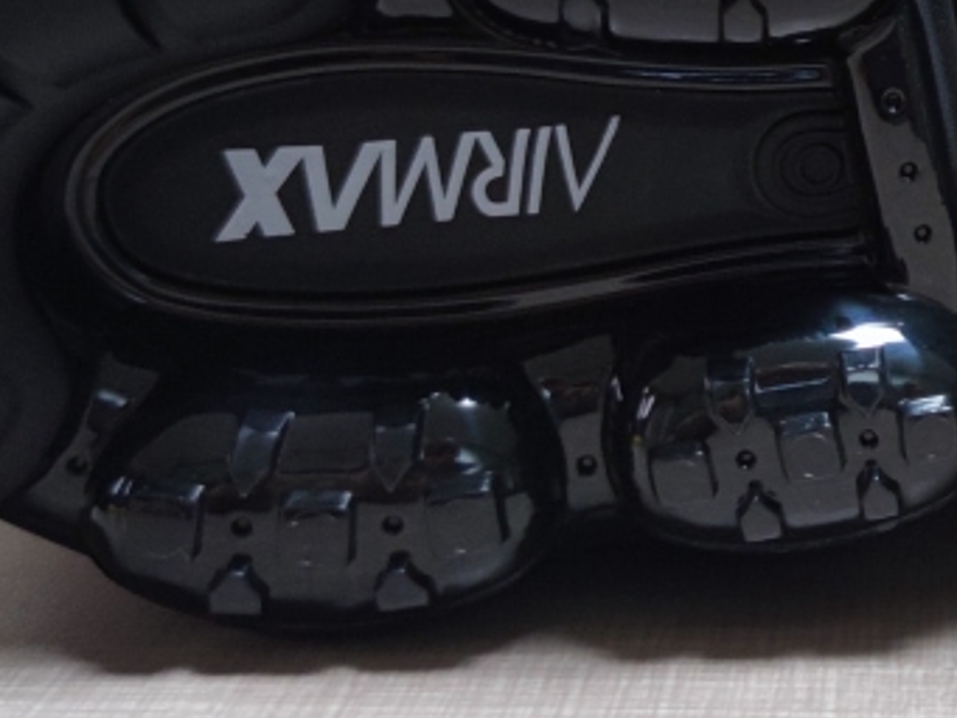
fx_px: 2489
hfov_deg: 20.2
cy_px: 244
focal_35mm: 90
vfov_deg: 16.4
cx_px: 1198
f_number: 1.69
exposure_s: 1/54
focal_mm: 6.72
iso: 335
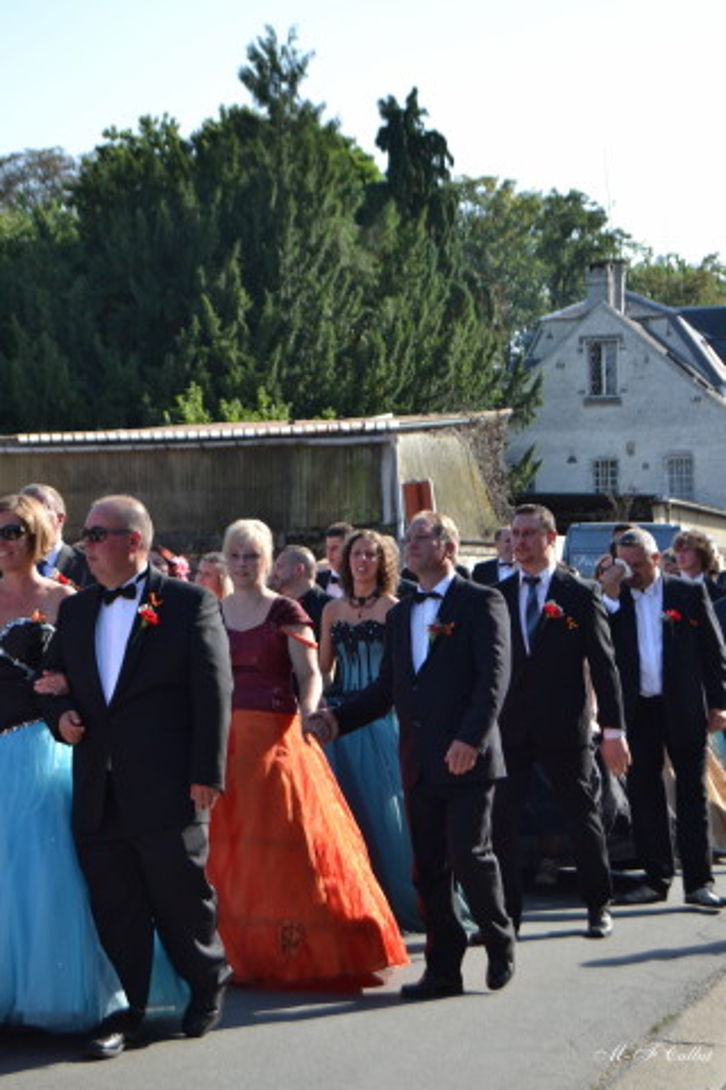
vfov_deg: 24.6
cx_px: 363
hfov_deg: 16.6
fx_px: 2495
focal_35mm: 82
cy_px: 545
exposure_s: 1/200
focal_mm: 55
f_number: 6.3
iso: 100
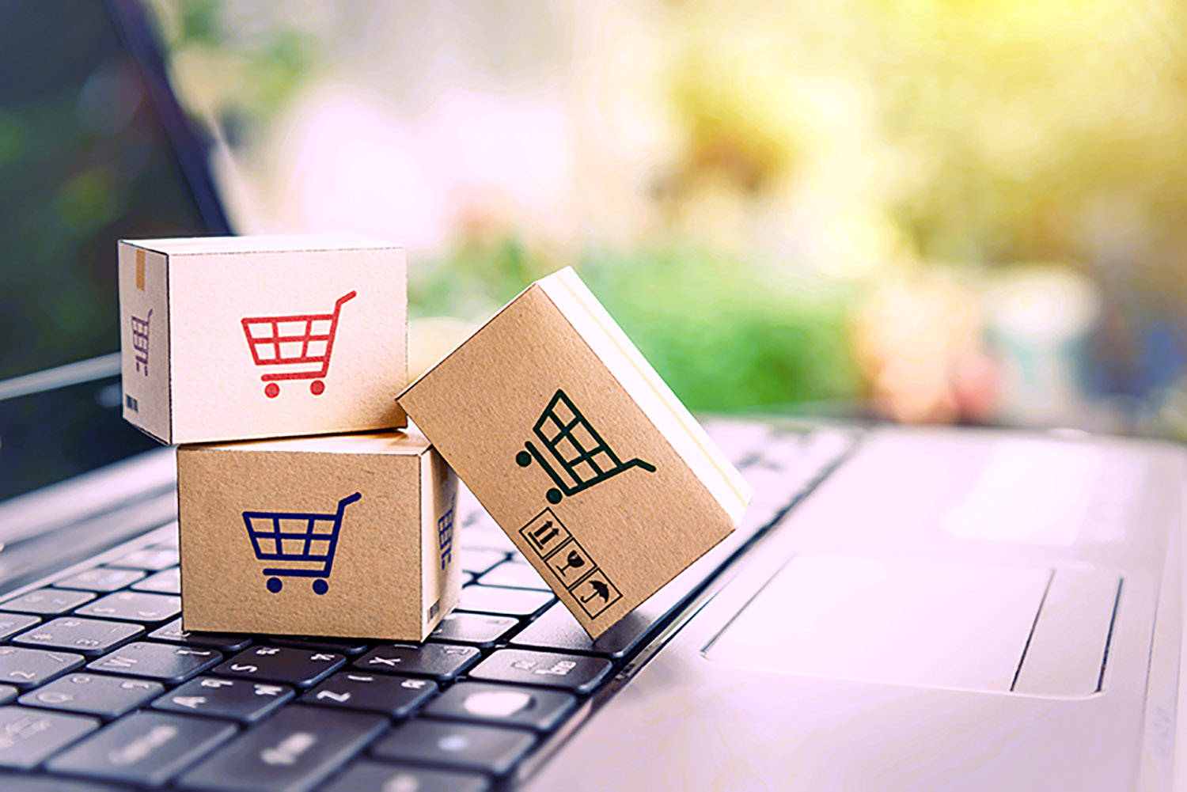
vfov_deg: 19.5
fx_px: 2309
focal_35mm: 70
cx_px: 594
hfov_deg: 28.8
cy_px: 396
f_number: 5
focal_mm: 70
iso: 80
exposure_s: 1/30
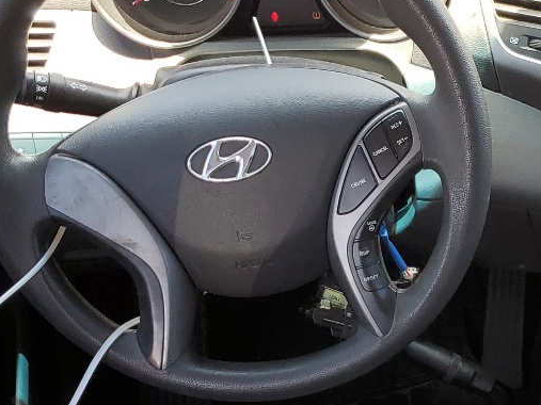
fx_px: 1281
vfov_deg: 17.5
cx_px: 611
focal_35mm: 82
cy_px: 430
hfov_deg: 22.4
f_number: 1.5
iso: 50
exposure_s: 1/119
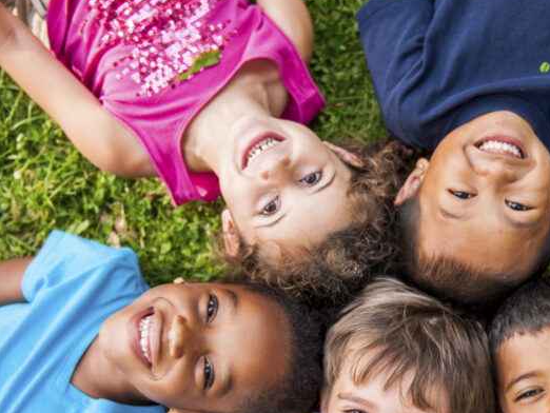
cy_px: 328
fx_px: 1049
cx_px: 386
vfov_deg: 22.0
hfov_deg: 29.1
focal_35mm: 66
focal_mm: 35
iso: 125
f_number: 2.8
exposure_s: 1/160
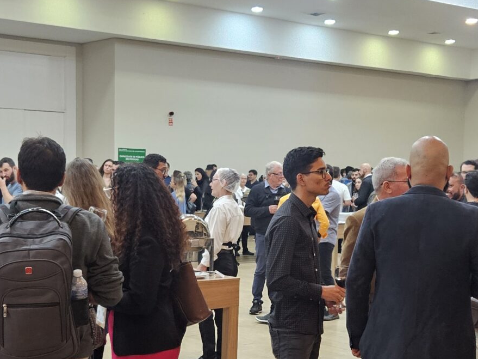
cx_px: 247
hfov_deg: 29.0
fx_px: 925
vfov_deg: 21.9
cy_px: 230
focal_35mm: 67
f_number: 1.8
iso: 500
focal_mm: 5.4
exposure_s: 1/60
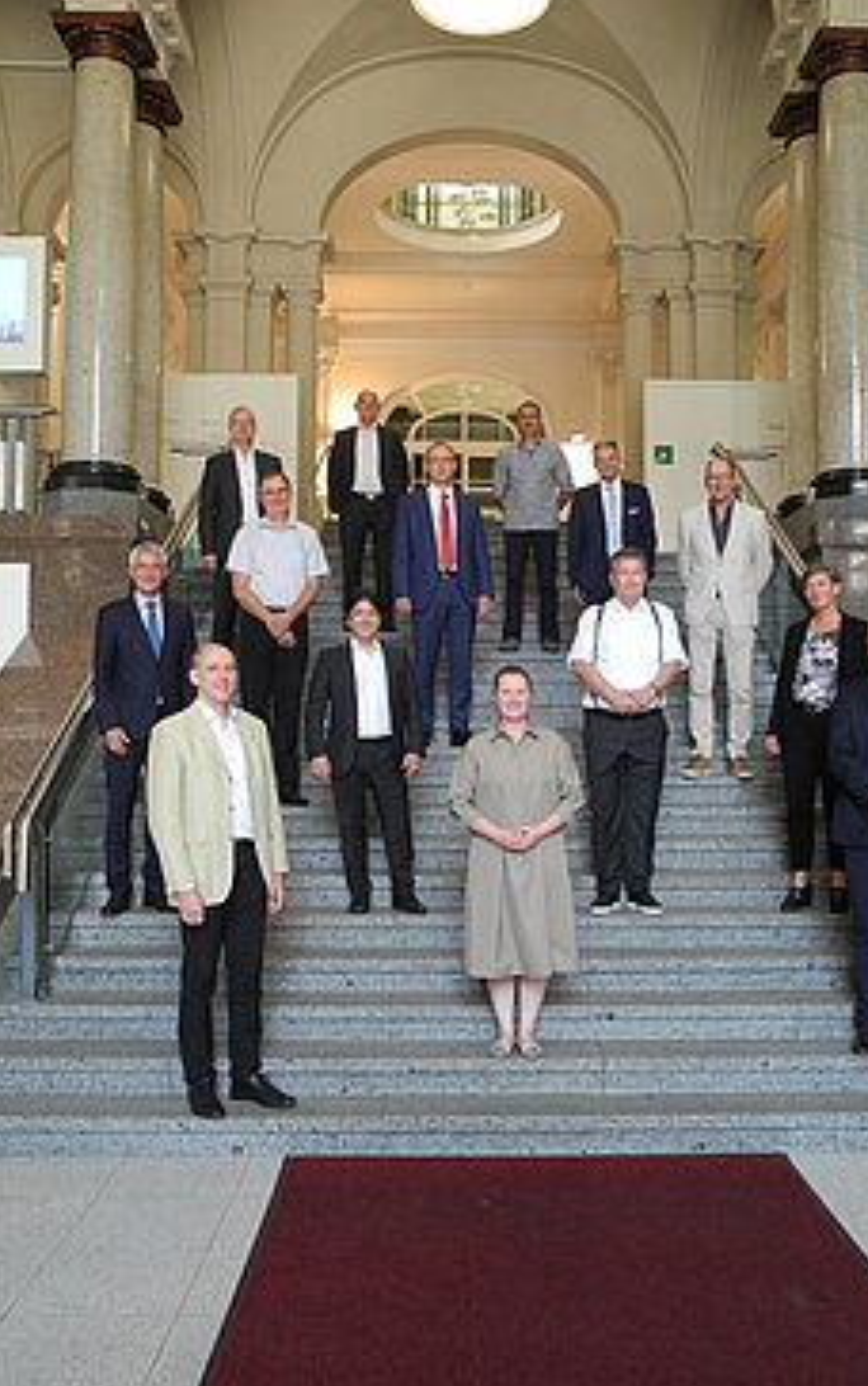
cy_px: 701
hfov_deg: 36.3
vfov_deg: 55.3
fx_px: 1323
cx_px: 472
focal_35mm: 35
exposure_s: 1/30
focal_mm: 6.8
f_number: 2.8
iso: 268
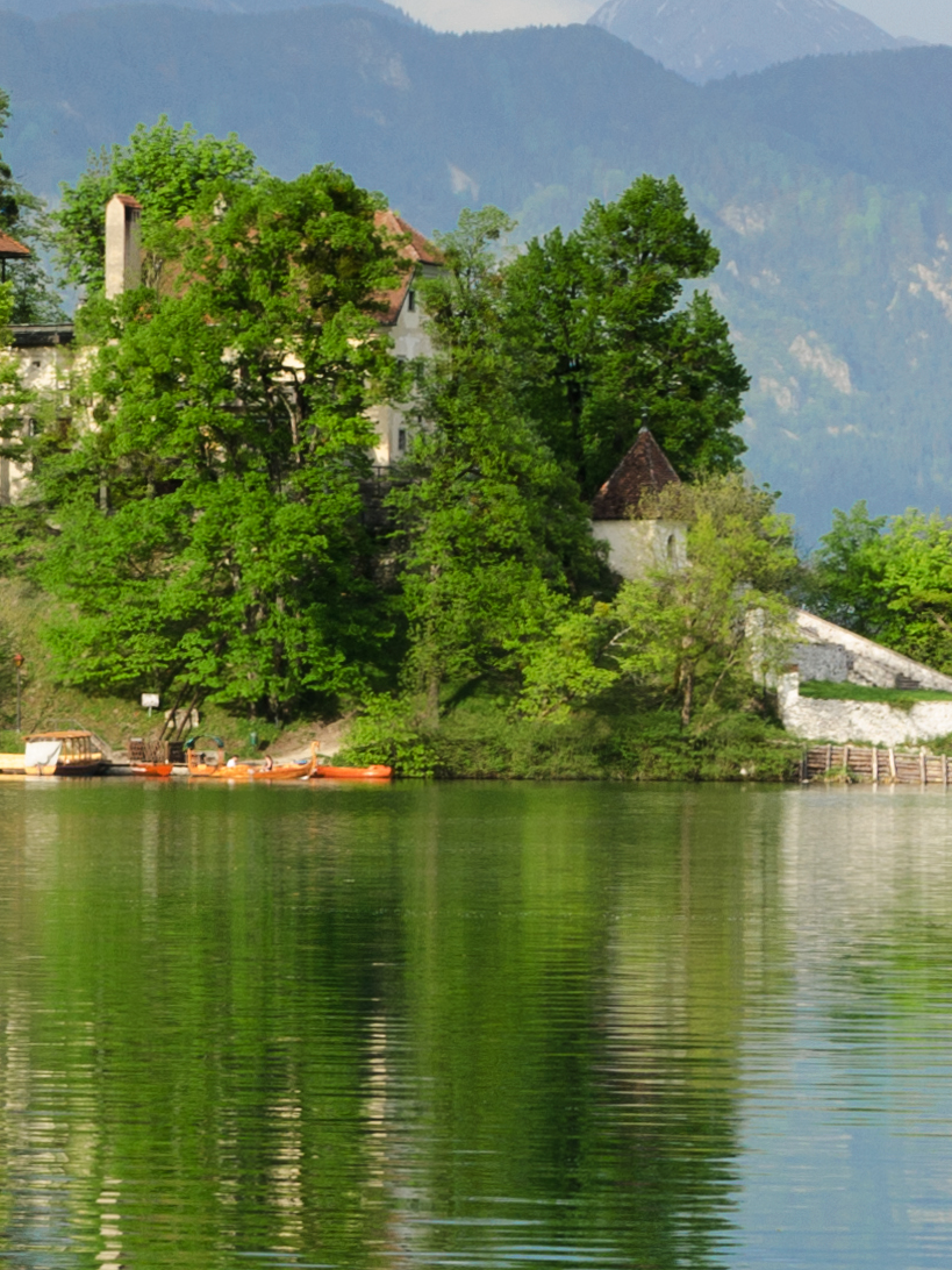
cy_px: 365
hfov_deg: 5.9
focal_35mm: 244
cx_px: -1236
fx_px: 8947
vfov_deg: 8.1
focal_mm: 38
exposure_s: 1/60
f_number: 11
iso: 100
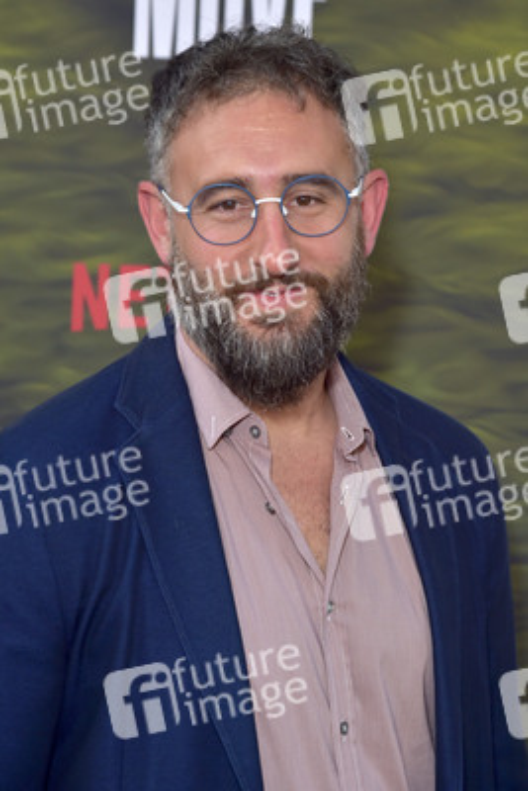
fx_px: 2308
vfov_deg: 19.4
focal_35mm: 105
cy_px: 396
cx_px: 264
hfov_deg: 13.1
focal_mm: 105
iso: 800
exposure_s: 1/250
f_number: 6.3
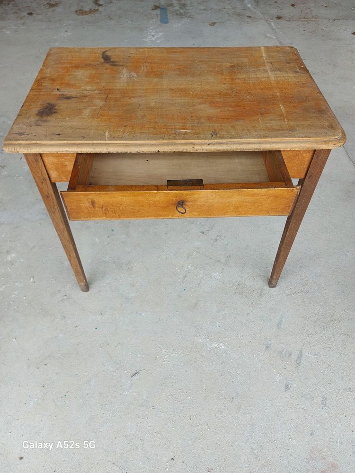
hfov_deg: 54.9
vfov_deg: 69.4
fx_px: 342
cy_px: 236
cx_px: 178
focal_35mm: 25
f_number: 1.8
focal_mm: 5.23
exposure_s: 1/144
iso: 25
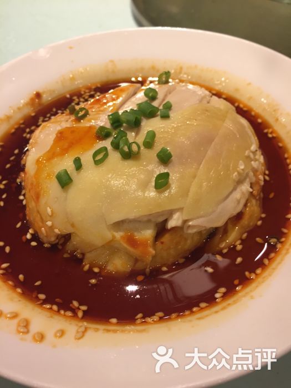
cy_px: 194
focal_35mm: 29
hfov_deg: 48.2
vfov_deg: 61.7
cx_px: 146
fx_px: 325
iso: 80
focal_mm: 4.15
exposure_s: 1/30
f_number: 2.2
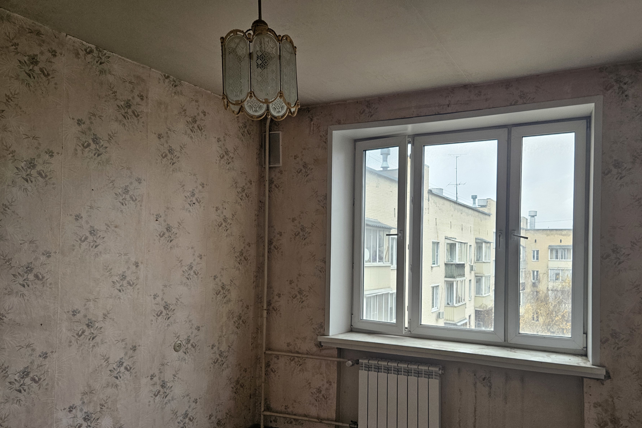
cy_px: 260
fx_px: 481
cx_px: 359
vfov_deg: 47.6
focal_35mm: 27
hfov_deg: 67.2
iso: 160
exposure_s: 1/100
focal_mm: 5.4
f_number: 1.8
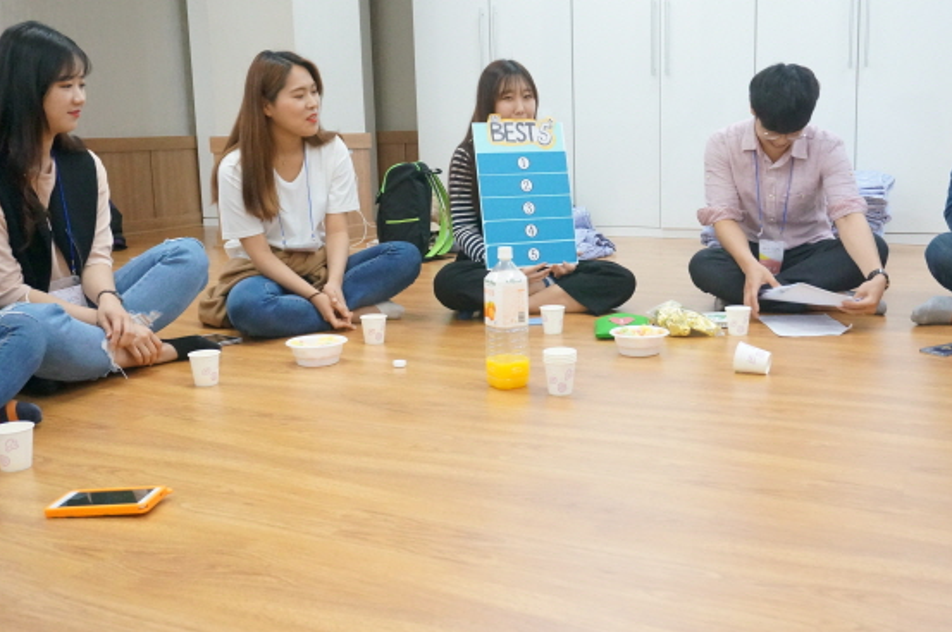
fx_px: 1003
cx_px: 549
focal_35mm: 38
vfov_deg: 34.9
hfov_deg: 50.6
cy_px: 292
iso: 3200
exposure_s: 1/125
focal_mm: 20
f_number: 4
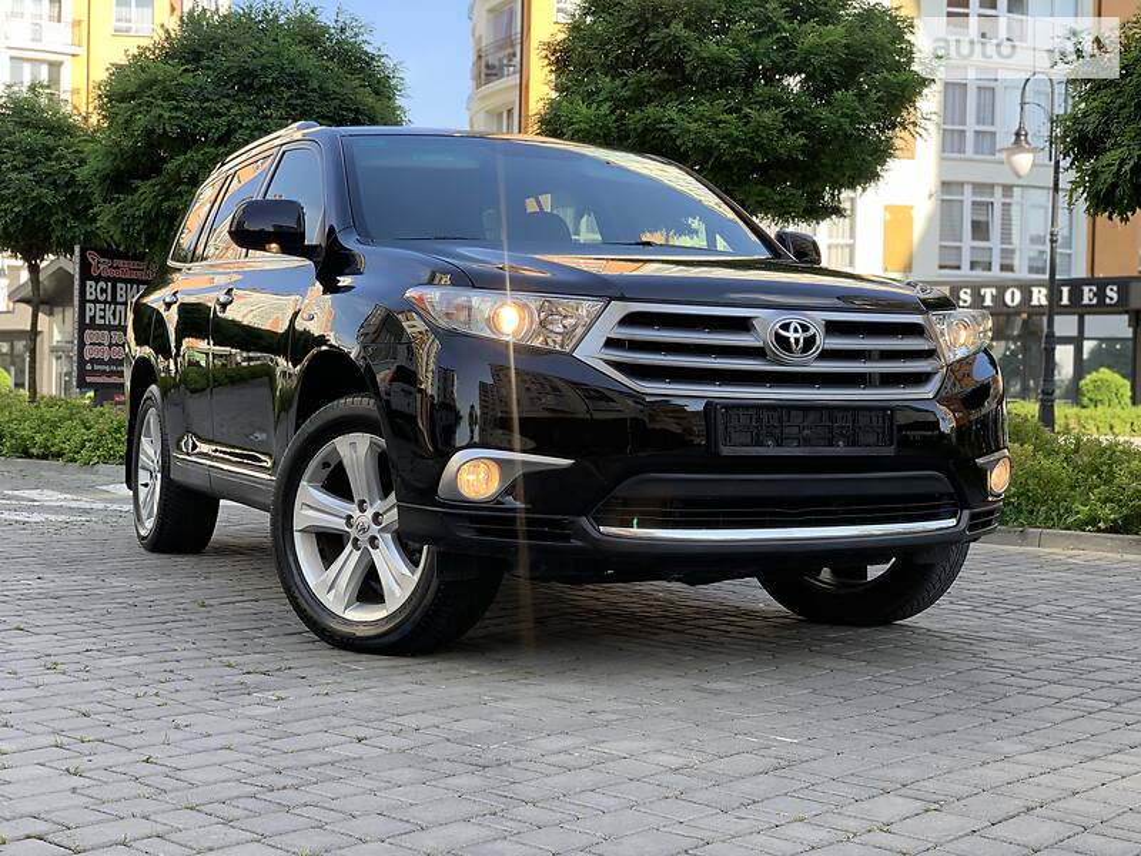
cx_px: 570
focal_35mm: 52
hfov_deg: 36.8
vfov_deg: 28.0
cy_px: 428
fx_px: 1714
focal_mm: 6
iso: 16
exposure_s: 1/126
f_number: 2.4
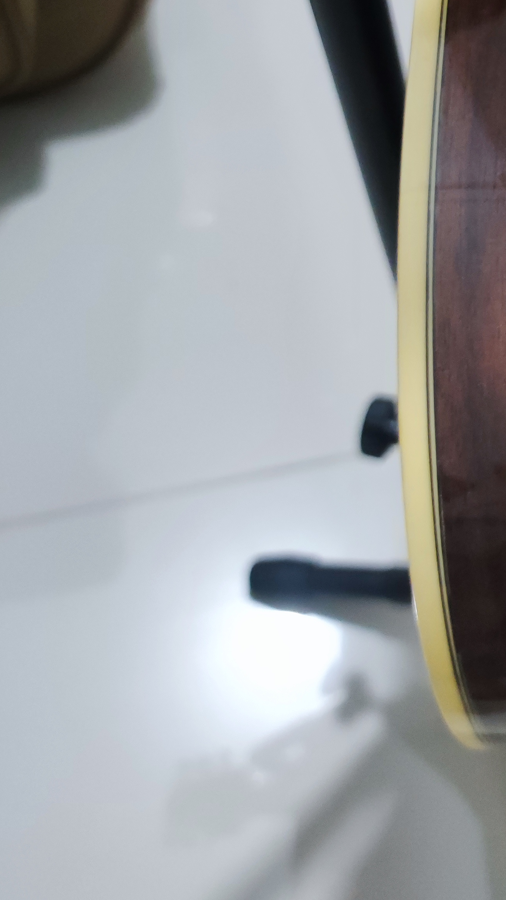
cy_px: 152
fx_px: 883
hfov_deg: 27.1
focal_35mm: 37
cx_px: 652
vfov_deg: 50.0
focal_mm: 4.74
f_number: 1.79
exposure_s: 1/33
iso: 1955
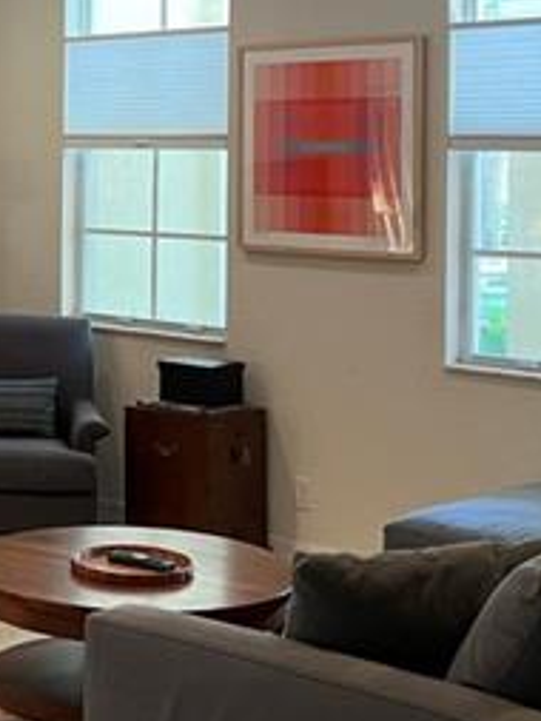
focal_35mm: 79
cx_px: -23
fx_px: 1645
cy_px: 160
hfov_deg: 18.1
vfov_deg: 24.4
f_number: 1.5
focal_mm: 5.7
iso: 125
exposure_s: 1/60
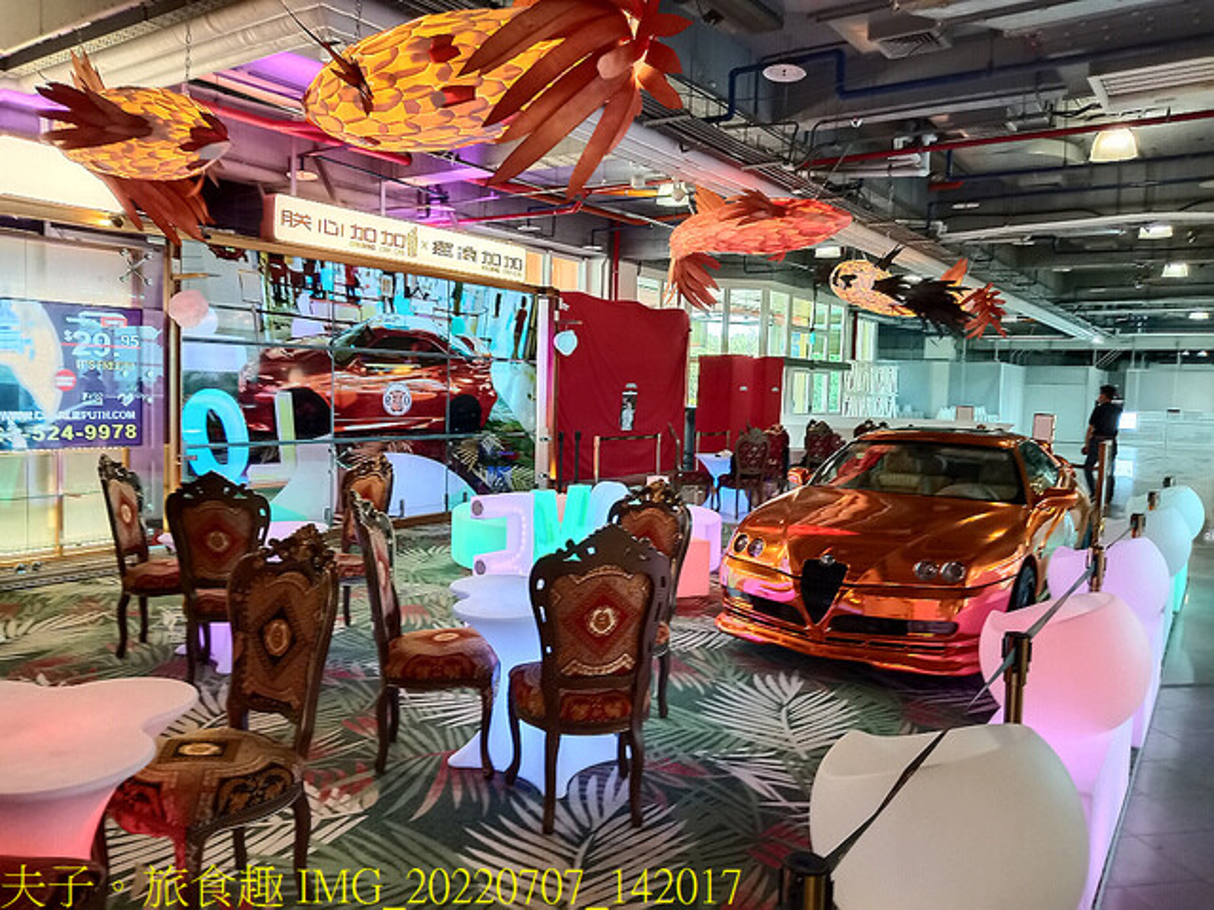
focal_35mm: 25
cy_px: 455
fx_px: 877
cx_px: 607
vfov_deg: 54.9
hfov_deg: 69.4
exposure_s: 1/30
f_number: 2
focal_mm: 3.87
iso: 755
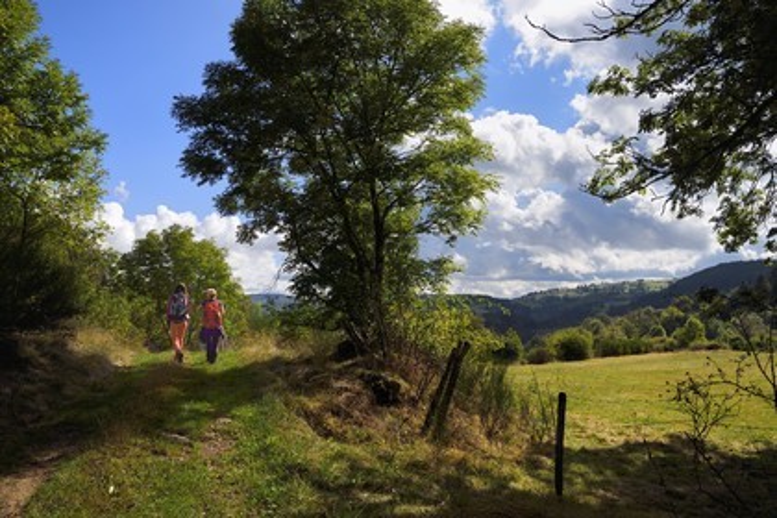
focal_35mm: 29
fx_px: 626
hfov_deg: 63.7
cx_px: 388
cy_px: 259
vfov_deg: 45.0
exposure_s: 1/250
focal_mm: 29
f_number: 11
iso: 200
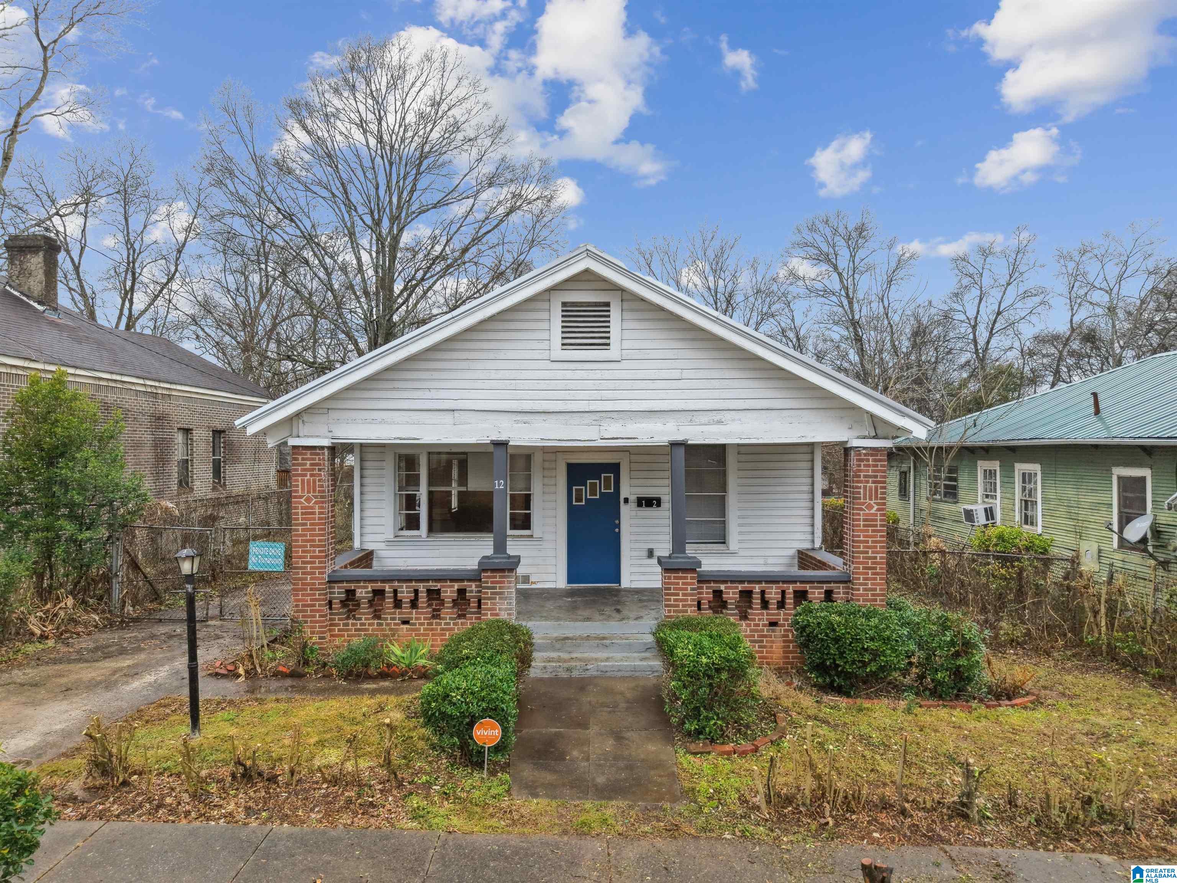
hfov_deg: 71.6
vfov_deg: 56.8
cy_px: 442
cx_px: 588
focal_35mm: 24
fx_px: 816
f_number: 1.8
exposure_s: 1/500
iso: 160
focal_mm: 8.7
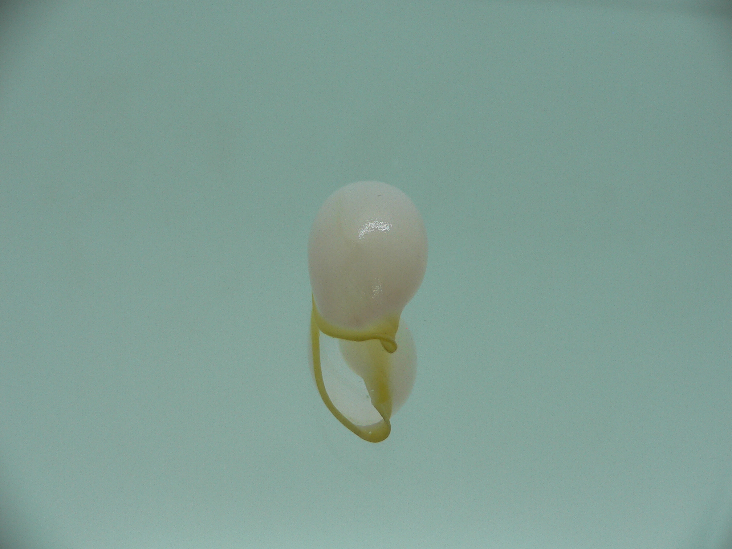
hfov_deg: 52.6
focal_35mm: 35
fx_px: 740
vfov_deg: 40.7
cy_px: 274
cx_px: 366
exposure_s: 1/80
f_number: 2.8
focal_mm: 4.6
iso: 80
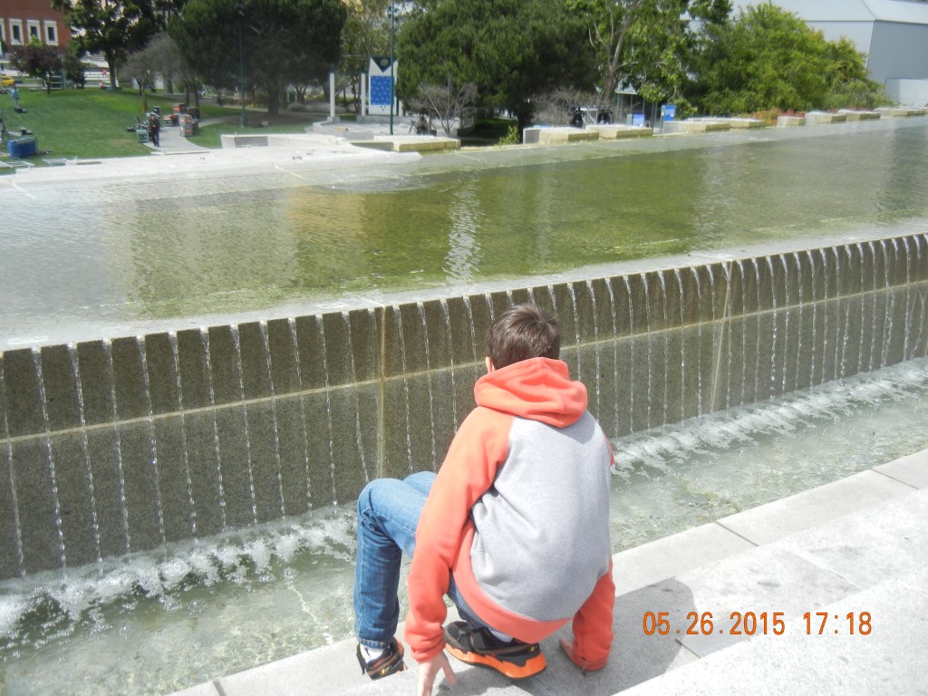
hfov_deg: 54.0
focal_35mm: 34
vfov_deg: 41.8
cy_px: 348
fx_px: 911
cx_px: 464
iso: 160
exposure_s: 1/267
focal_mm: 6.2
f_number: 7.2
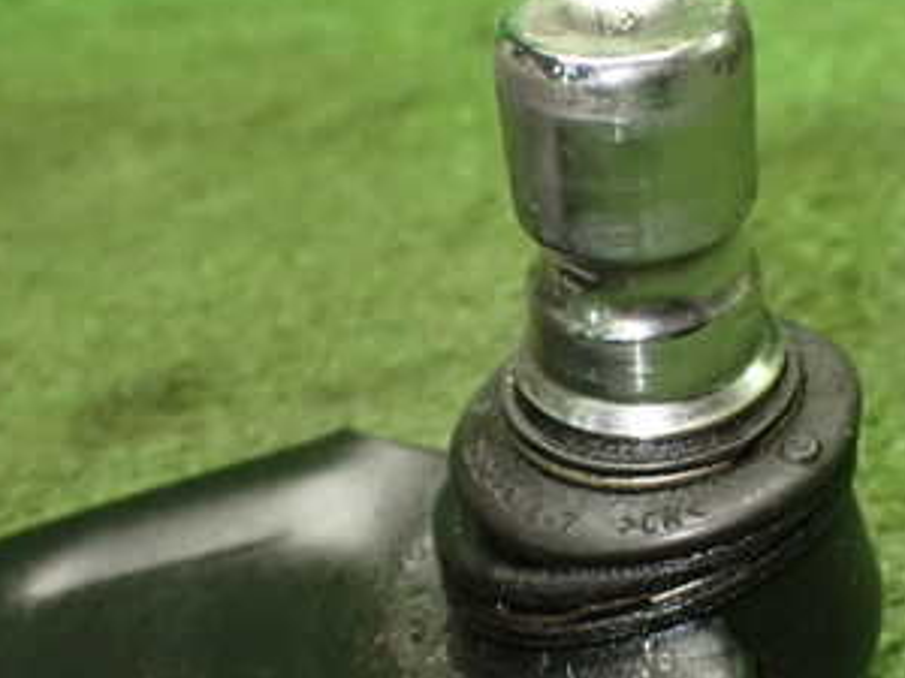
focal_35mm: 60
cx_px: 676
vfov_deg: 24.4
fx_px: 1569
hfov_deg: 31.6
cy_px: 419
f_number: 2.3
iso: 800
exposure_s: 1/125
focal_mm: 5.4
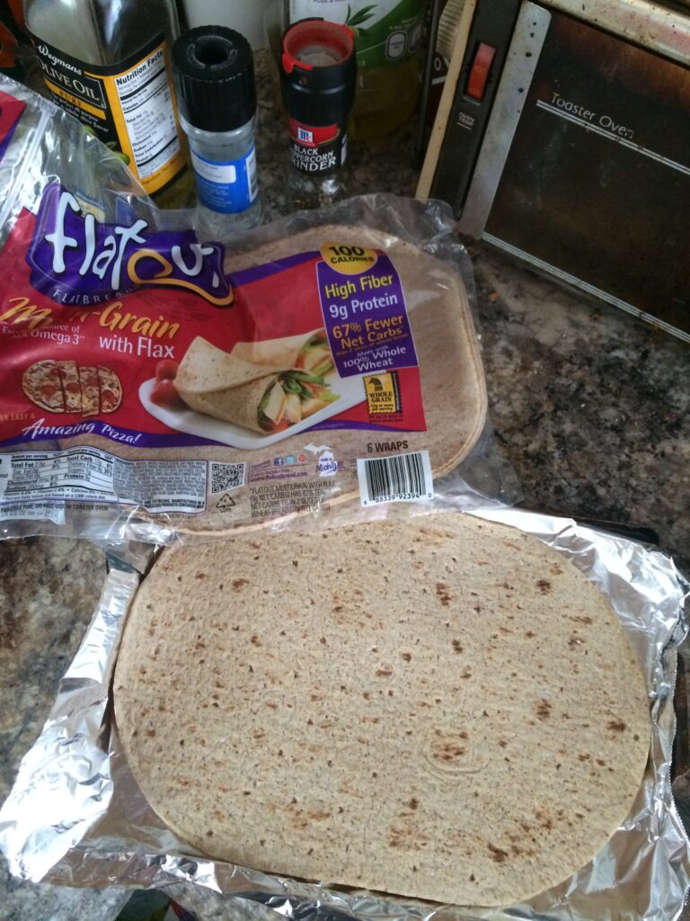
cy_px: 460
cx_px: 345
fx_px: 797
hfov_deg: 46.8
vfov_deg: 60.0
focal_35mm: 30
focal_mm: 4.12
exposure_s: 1/15
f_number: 2.2
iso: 320
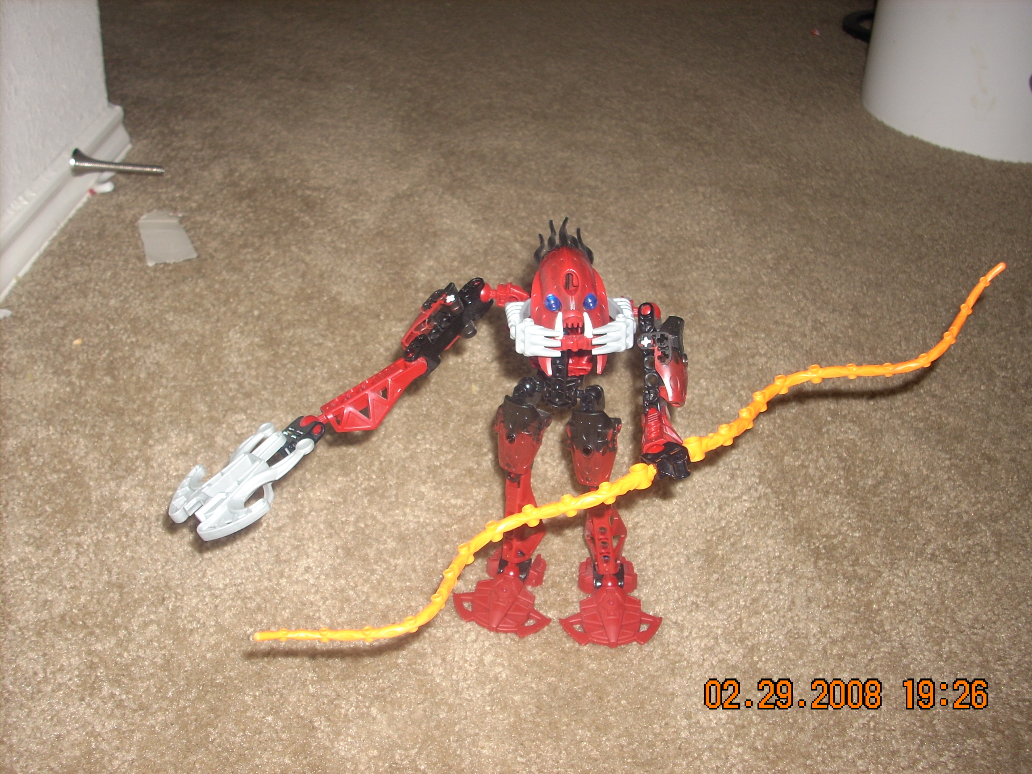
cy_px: 387
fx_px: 1103
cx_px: 516
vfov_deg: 38.7
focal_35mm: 37
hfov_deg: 50.1
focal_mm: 6.2
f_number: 2.8
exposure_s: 1/60
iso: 64
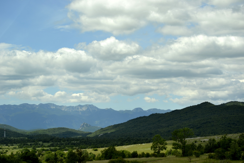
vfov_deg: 16.6
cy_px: 82
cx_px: 122
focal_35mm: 82
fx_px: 559
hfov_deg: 24.6
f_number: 8
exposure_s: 1/250
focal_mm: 55
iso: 100
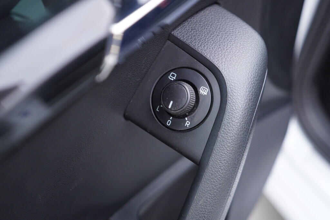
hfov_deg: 53.1
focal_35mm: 36
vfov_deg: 36.9
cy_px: 110
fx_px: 330
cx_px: 165
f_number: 2.8
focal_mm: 24
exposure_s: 1/40
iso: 250
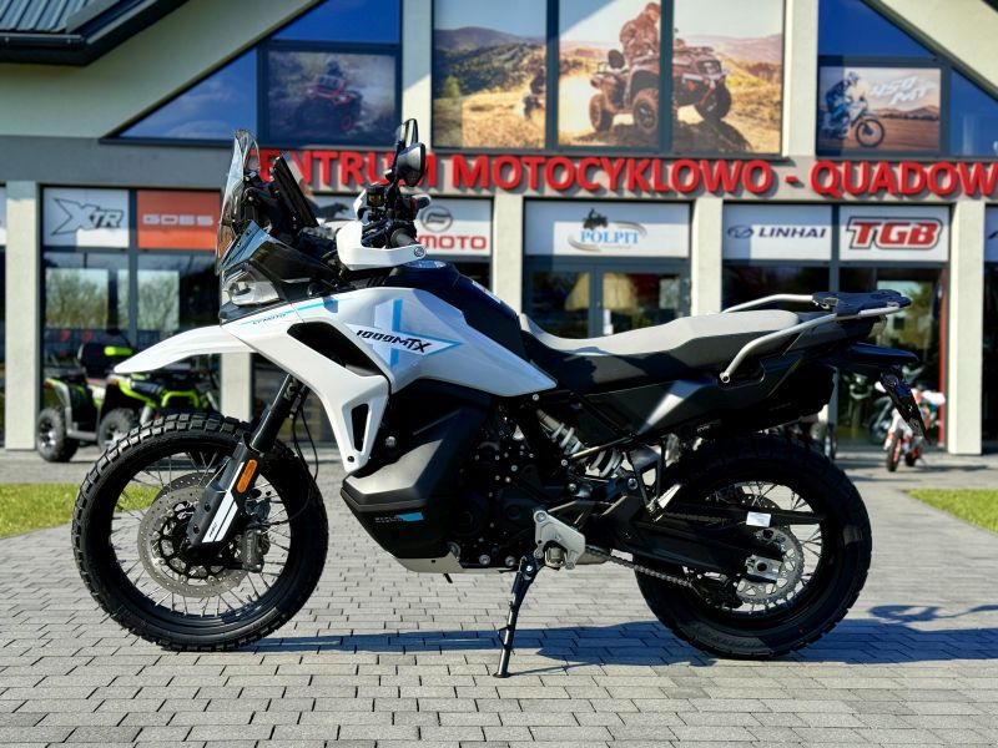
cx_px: 499
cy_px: 374
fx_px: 1384
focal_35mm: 48
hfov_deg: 39.7
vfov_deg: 30.3
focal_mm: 6.76
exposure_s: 1/3891
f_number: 1.78
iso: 64
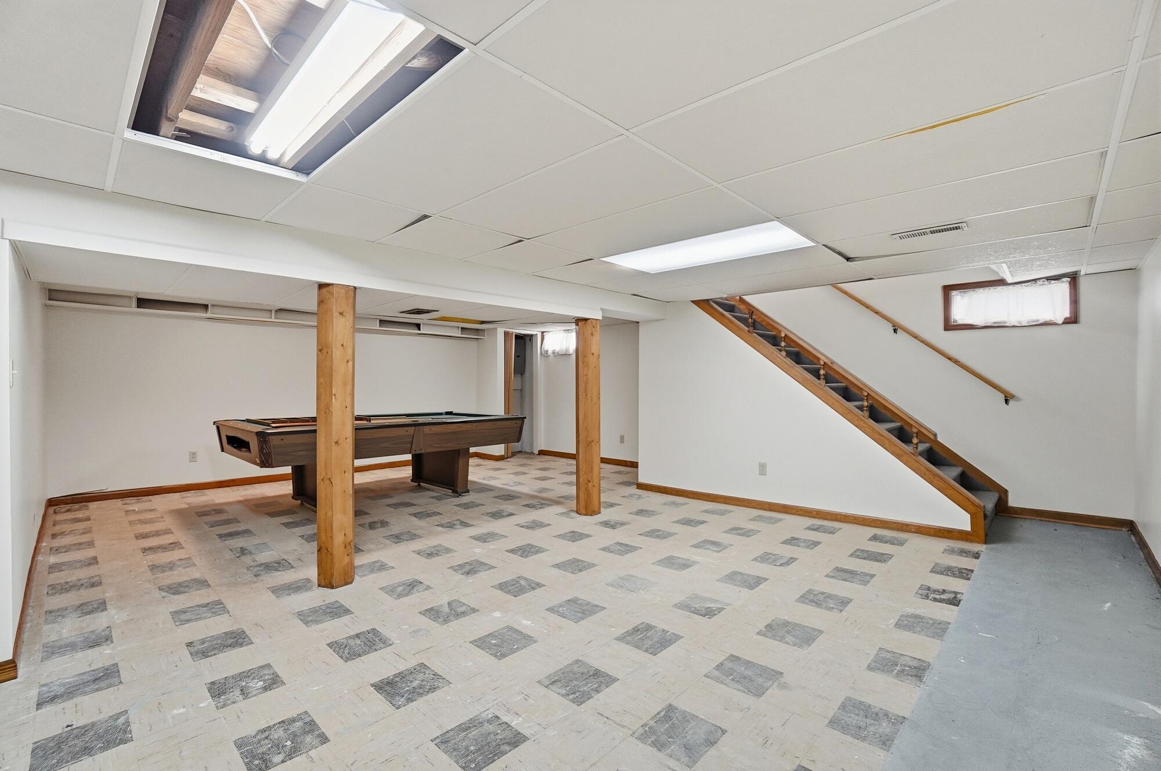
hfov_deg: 100.5
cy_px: 386
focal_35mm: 15
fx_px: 483
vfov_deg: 77.2
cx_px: 580
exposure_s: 1/100
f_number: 4
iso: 100
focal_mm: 10
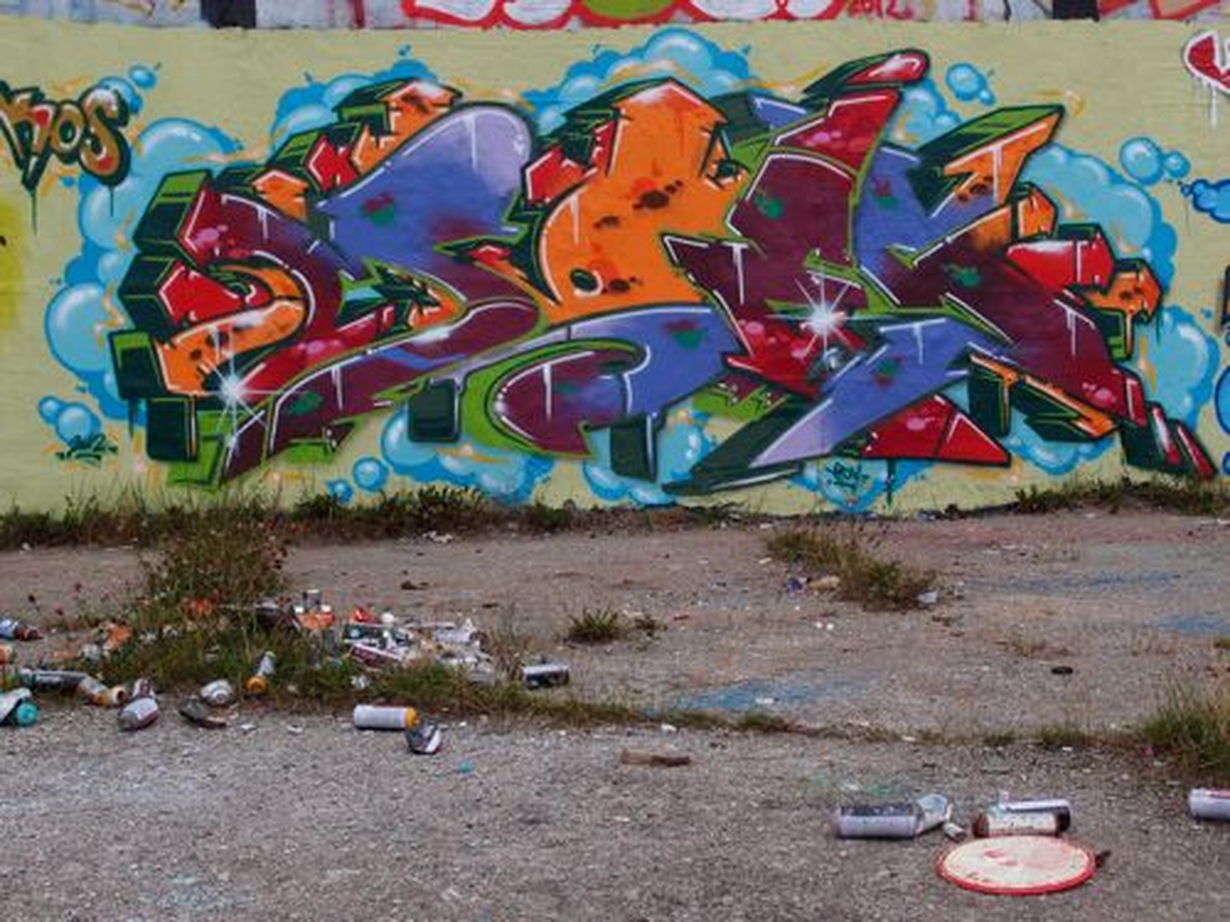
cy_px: 461
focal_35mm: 50
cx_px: 615
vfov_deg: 29.1
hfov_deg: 38.2
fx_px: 1777
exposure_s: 1/500
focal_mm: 10.83
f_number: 3.2
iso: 100
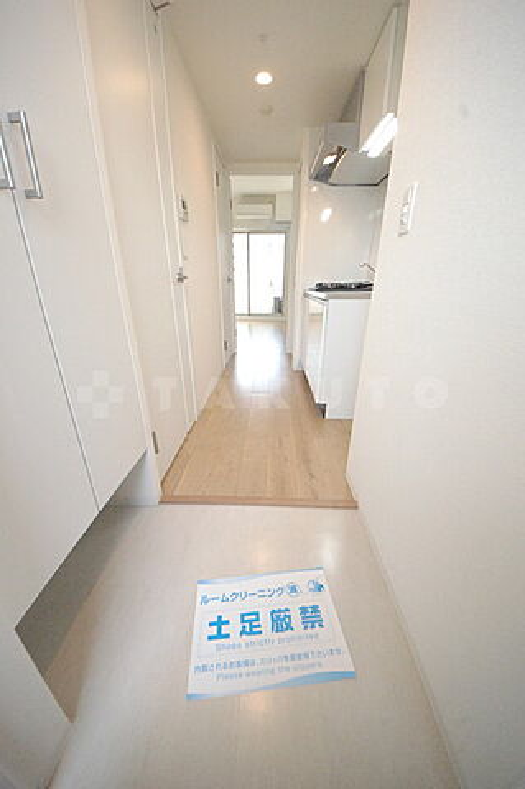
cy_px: 394
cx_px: 262
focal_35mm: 12
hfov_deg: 89.9
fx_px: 263
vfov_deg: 112.7
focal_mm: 8
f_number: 6.3
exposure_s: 1/160
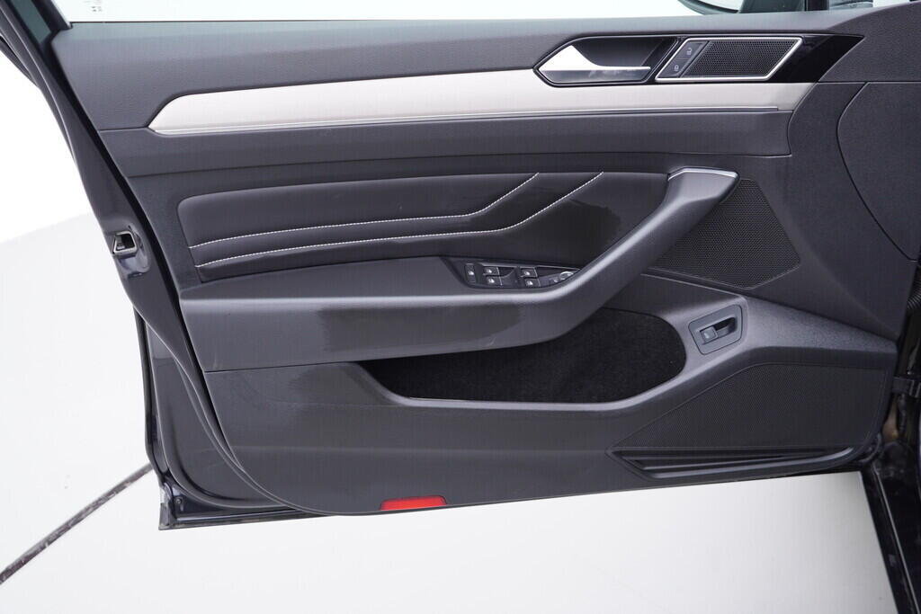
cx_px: 460
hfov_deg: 53.1
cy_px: 307
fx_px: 921
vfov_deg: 36.9
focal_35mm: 36
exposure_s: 1/40
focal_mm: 24
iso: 160
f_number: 2.8
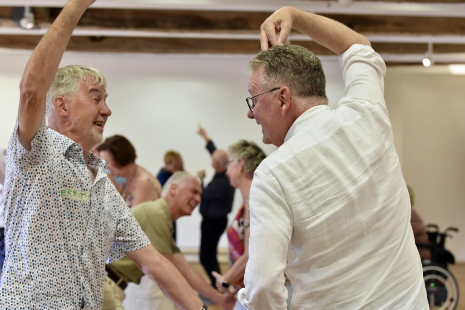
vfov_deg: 18.2
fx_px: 969
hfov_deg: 27.0
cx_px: 232
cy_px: 155
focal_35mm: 75
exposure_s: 1/160
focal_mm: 50
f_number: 2.8
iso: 1600
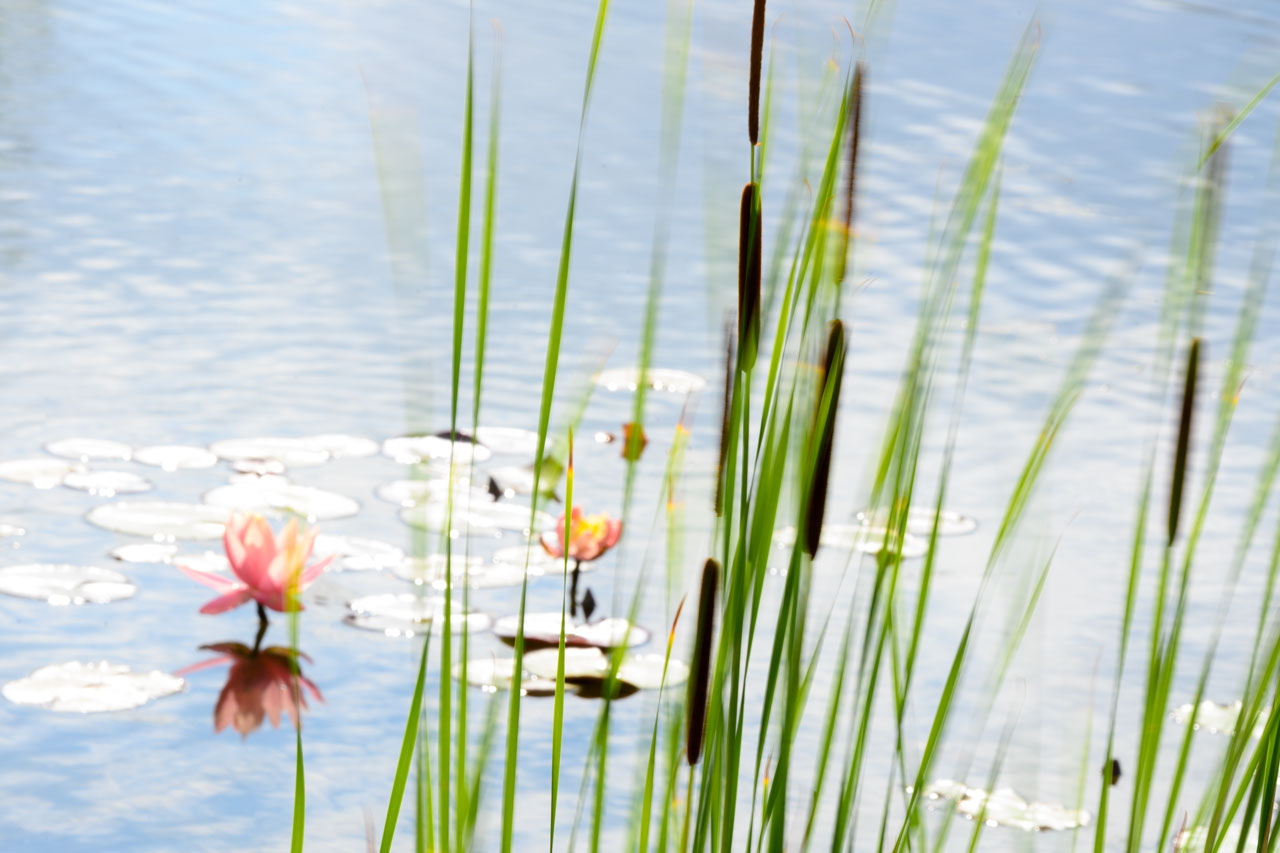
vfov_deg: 6.9
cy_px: 426
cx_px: 640
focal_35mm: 200
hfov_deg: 10.3
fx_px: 7110
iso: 31
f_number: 22
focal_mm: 200
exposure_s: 1/10
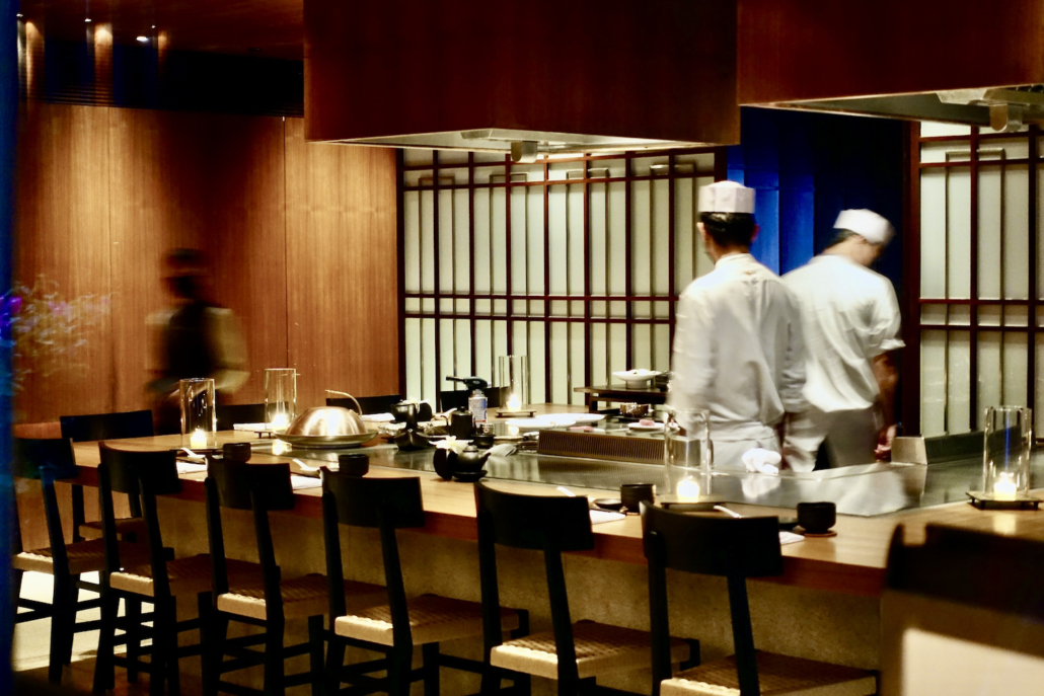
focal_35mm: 70
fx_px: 2030
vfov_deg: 19.5
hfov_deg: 28.8
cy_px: 348
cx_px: 522
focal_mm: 25.7
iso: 1000
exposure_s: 1/10
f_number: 2.8
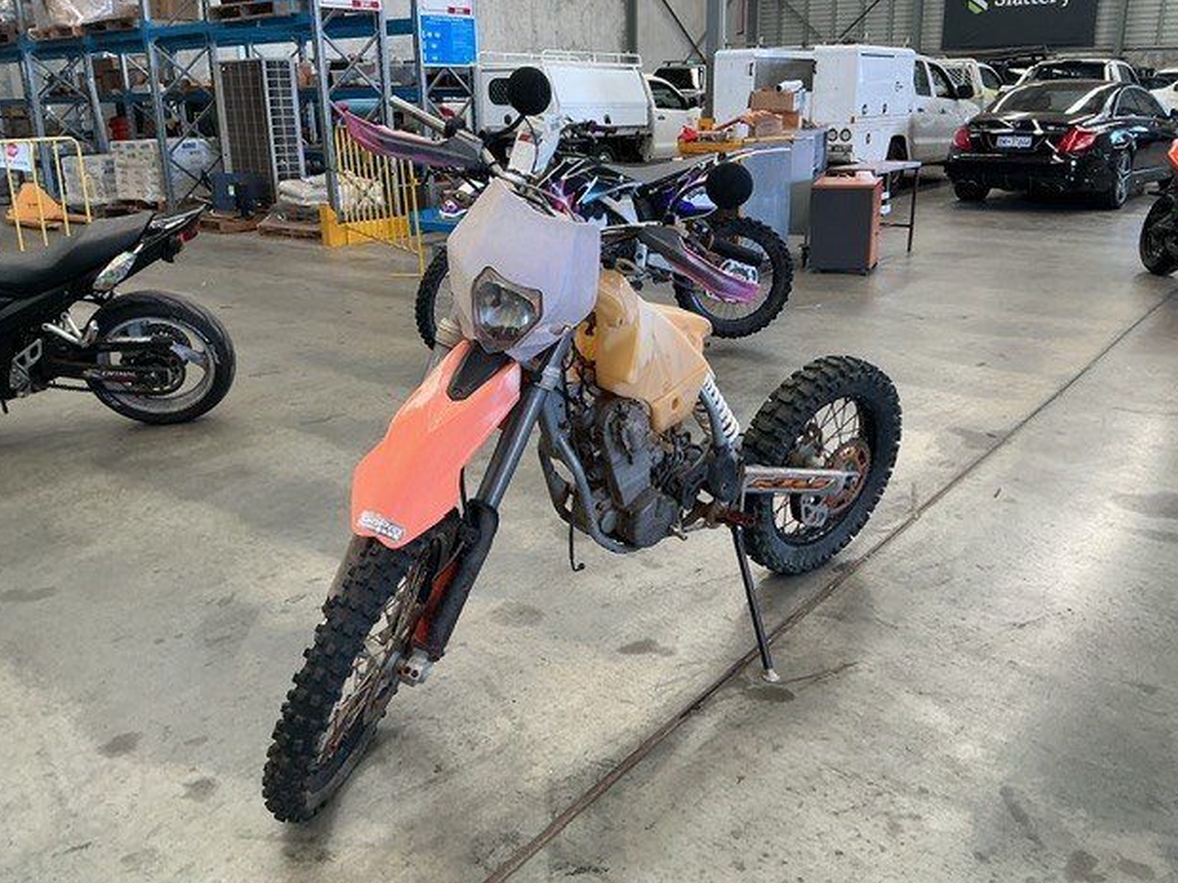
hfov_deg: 60.0
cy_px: 440
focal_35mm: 30
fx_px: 1021
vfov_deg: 46.8
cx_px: 598
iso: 50
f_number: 1.8
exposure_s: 1/60
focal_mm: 3
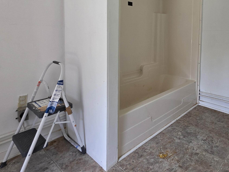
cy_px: 44
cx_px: 168
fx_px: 152
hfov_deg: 69.6
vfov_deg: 56.1
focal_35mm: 23
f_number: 1.9
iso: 64
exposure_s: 1/120
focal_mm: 2.2
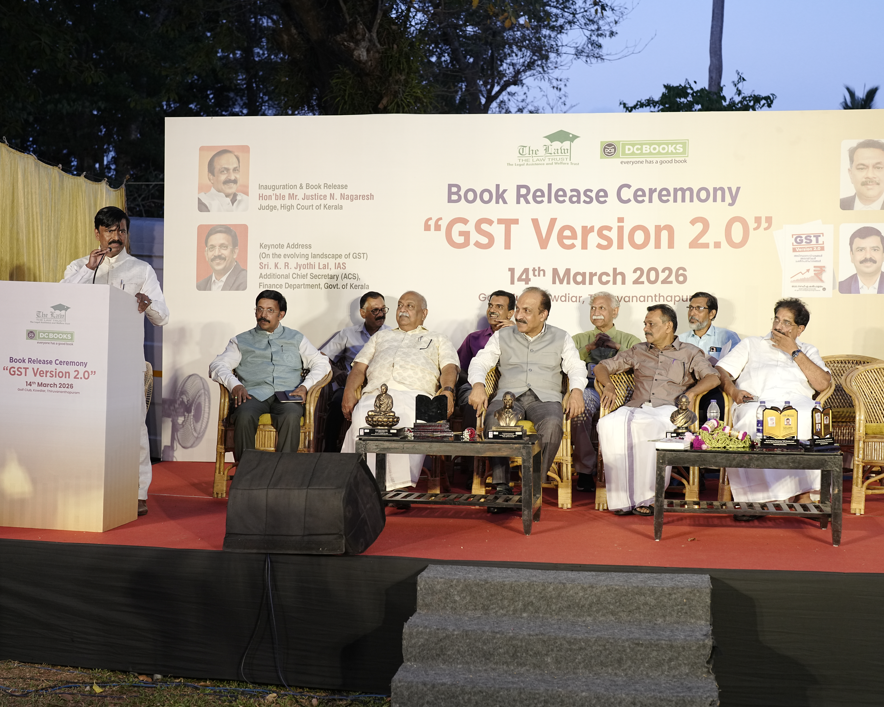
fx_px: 1491
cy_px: 356
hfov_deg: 33.0
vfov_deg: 26.7
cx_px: 450
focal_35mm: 57
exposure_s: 1/160
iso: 1000
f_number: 3.5
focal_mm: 50
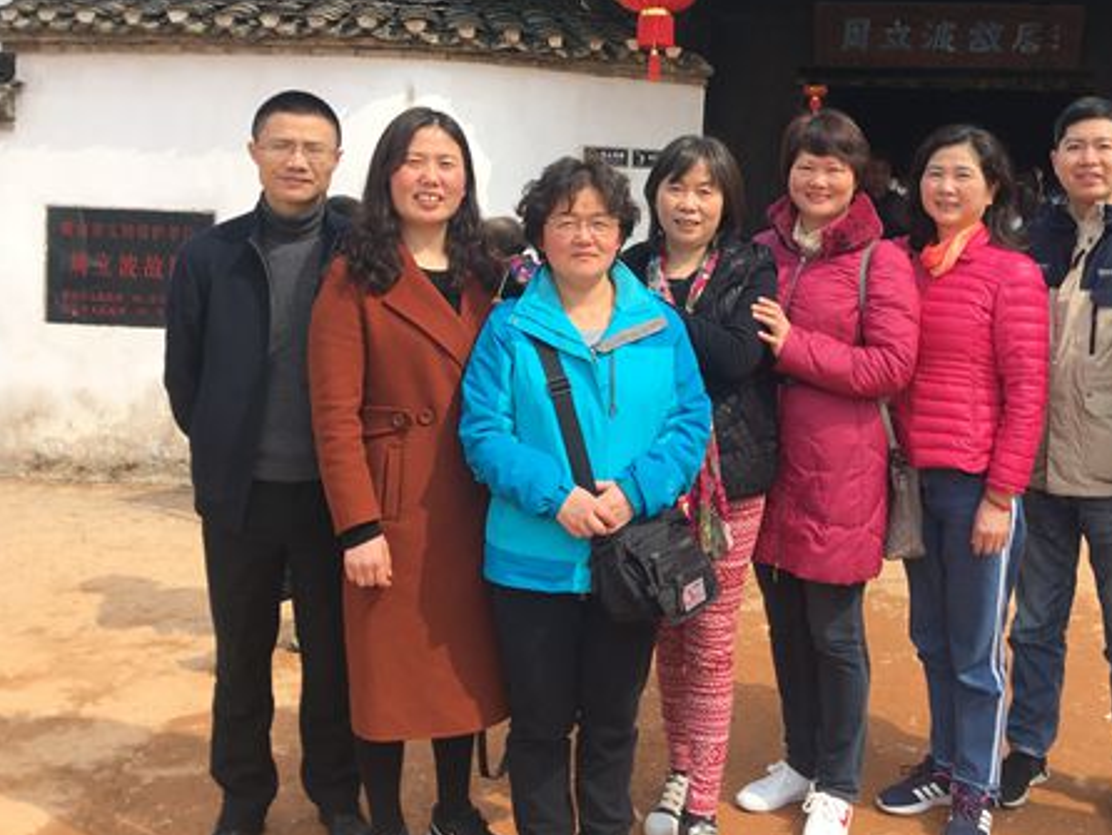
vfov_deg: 36.5
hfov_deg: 47.1
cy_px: 287
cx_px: 741
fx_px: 1254
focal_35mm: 39
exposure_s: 1/769
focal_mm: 4.15
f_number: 2.2
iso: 25
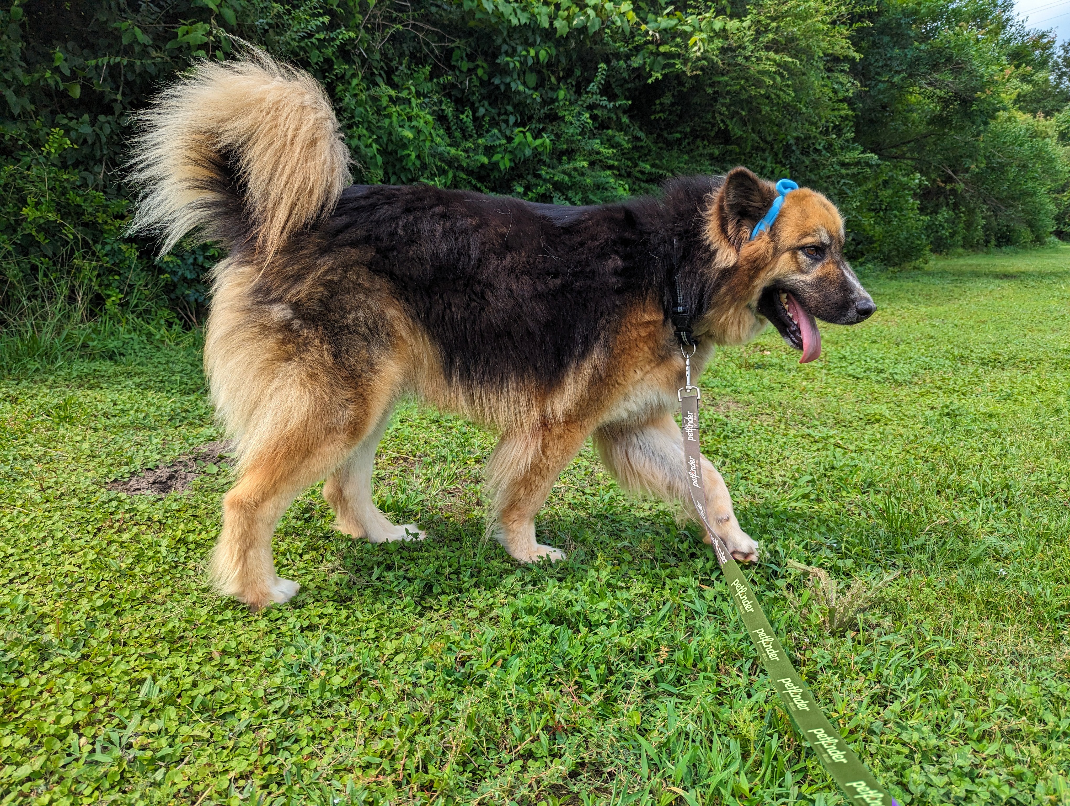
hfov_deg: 71.5
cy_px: 403
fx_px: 743
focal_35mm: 24
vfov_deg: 56.9
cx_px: 535
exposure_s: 1/1167
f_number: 1.85
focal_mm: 6.81
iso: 42
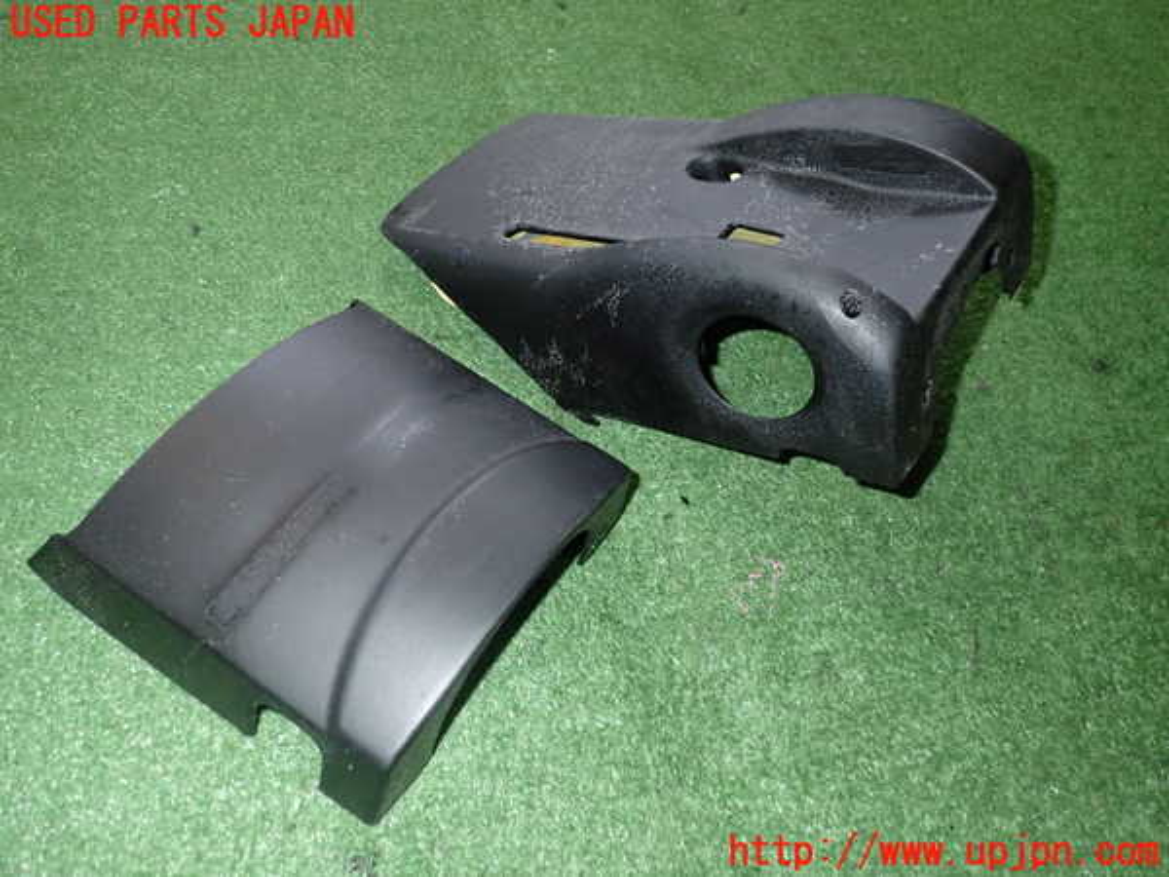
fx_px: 1013
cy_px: 438
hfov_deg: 60.0
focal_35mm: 30
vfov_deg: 46.8
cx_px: 584
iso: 500
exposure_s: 1/30
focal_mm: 5.4
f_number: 6.3
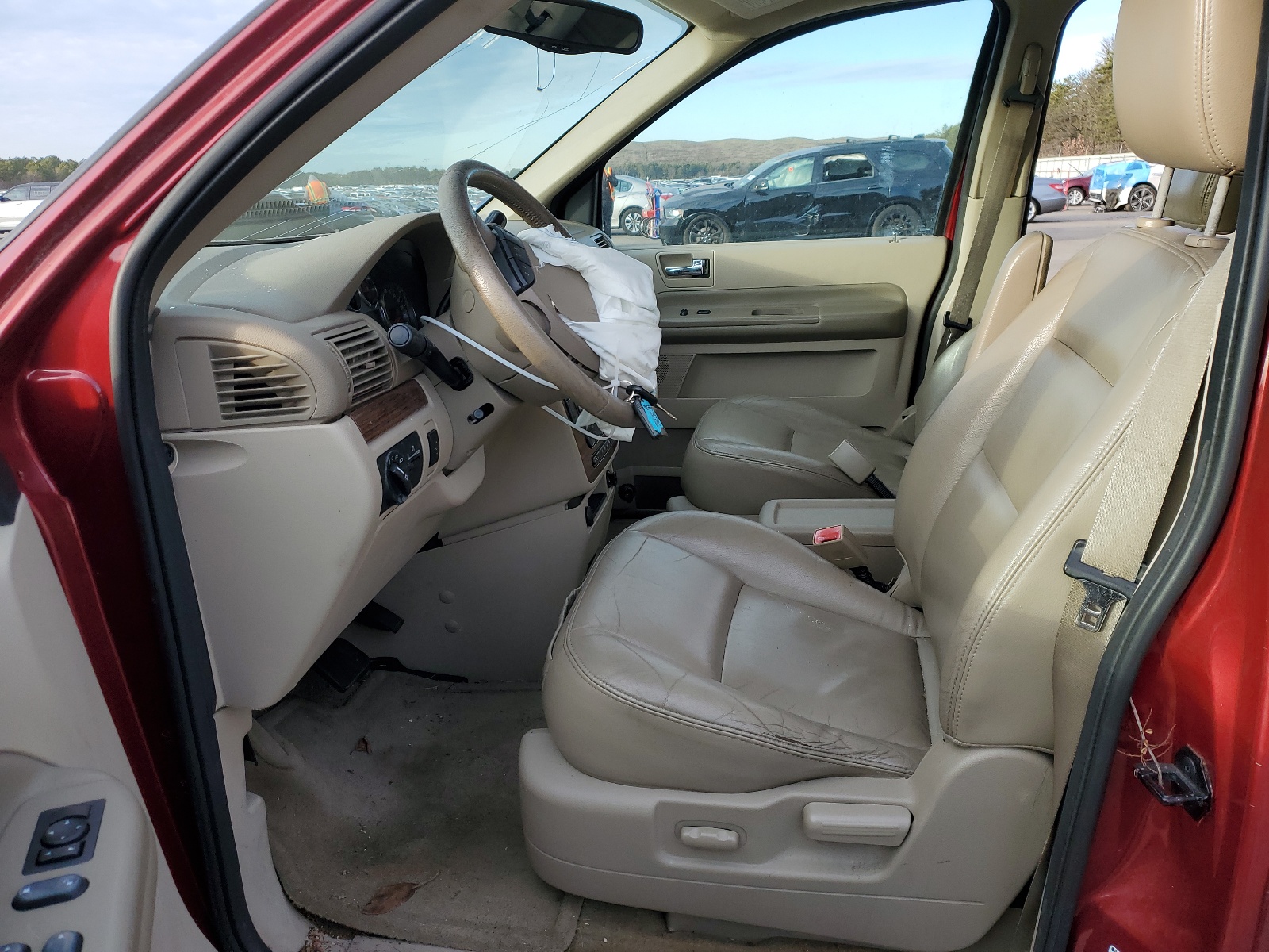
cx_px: 634
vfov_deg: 53.1
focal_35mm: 26
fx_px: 953
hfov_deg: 67.3
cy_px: 476
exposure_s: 1/500
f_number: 1.5
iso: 50
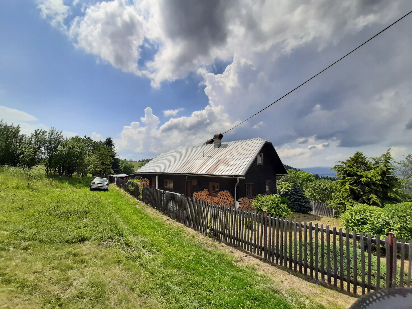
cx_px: 206
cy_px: 154
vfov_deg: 89.9
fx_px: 155
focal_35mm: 13
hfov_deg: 106.2
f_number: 2.2
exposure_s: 1/3185
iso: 40
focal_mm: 1.42
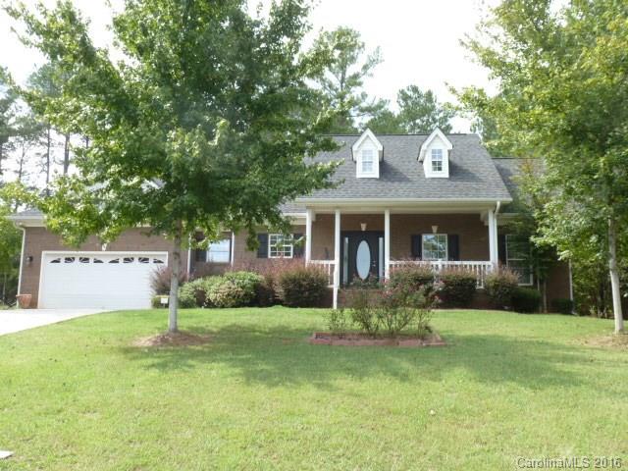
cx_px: 314
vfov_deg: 42.9
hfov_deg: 55.4
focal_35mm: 33
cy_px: 236
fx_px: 599
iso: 100
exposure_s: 1/125
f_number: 4
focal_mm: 5.9
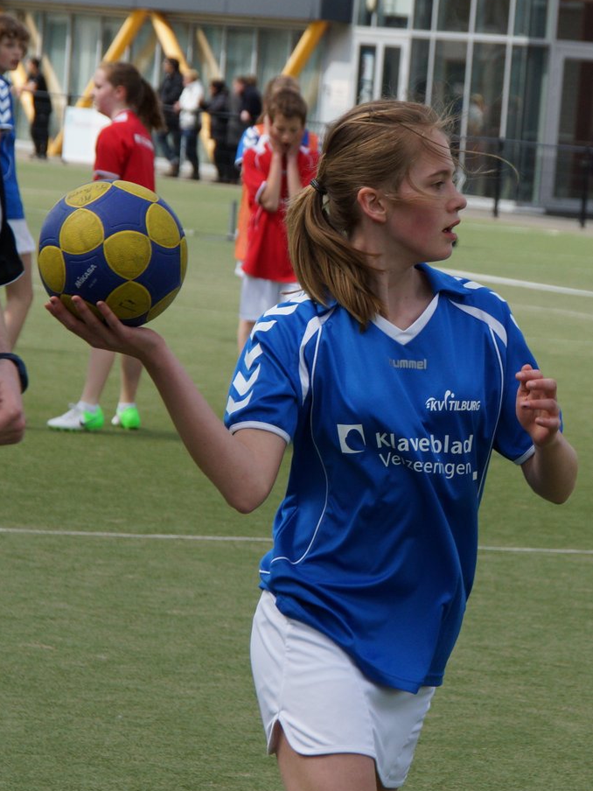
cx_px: 296
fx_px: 3358
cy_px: 423
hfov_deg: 10.1
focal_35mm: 147
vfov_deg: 13.4
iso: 320
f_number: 8
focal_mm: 90
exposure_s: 1/800
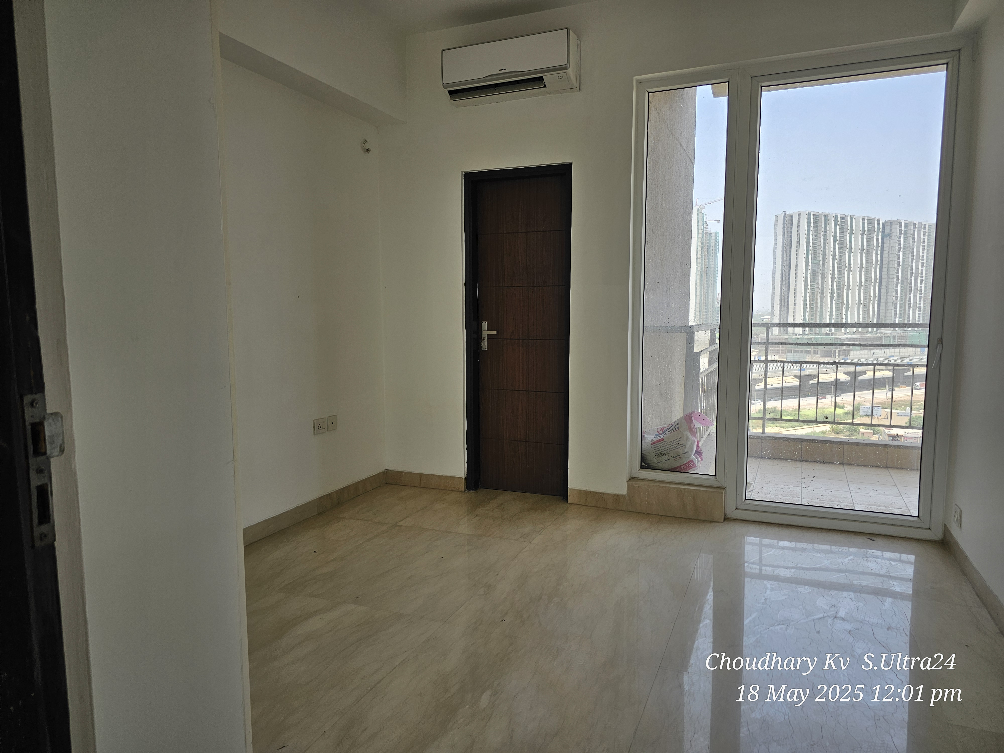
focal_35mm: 23
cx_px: 502
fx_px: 667
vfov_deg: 58.9
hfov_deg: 73.9
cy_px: 376
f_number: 1.7
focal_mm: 6.3
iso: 16
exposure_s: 1/238
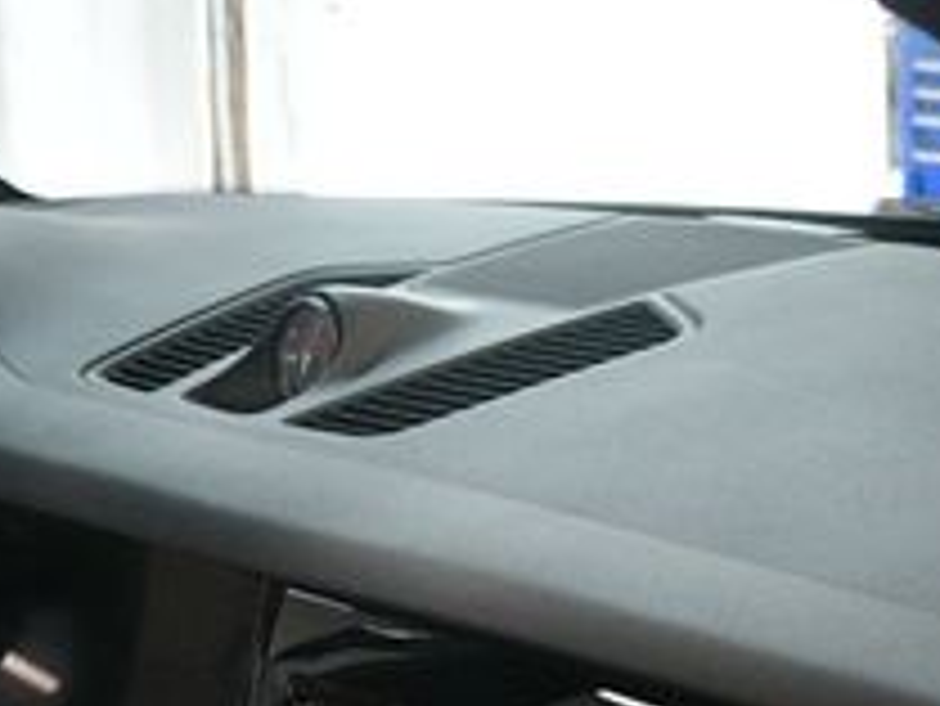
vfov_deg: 13.7
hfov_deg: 18.5
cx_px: 360
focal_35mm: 106
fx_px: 2880
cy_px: 737
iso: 2500
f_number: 3.8
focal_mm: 24
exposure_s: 1/125
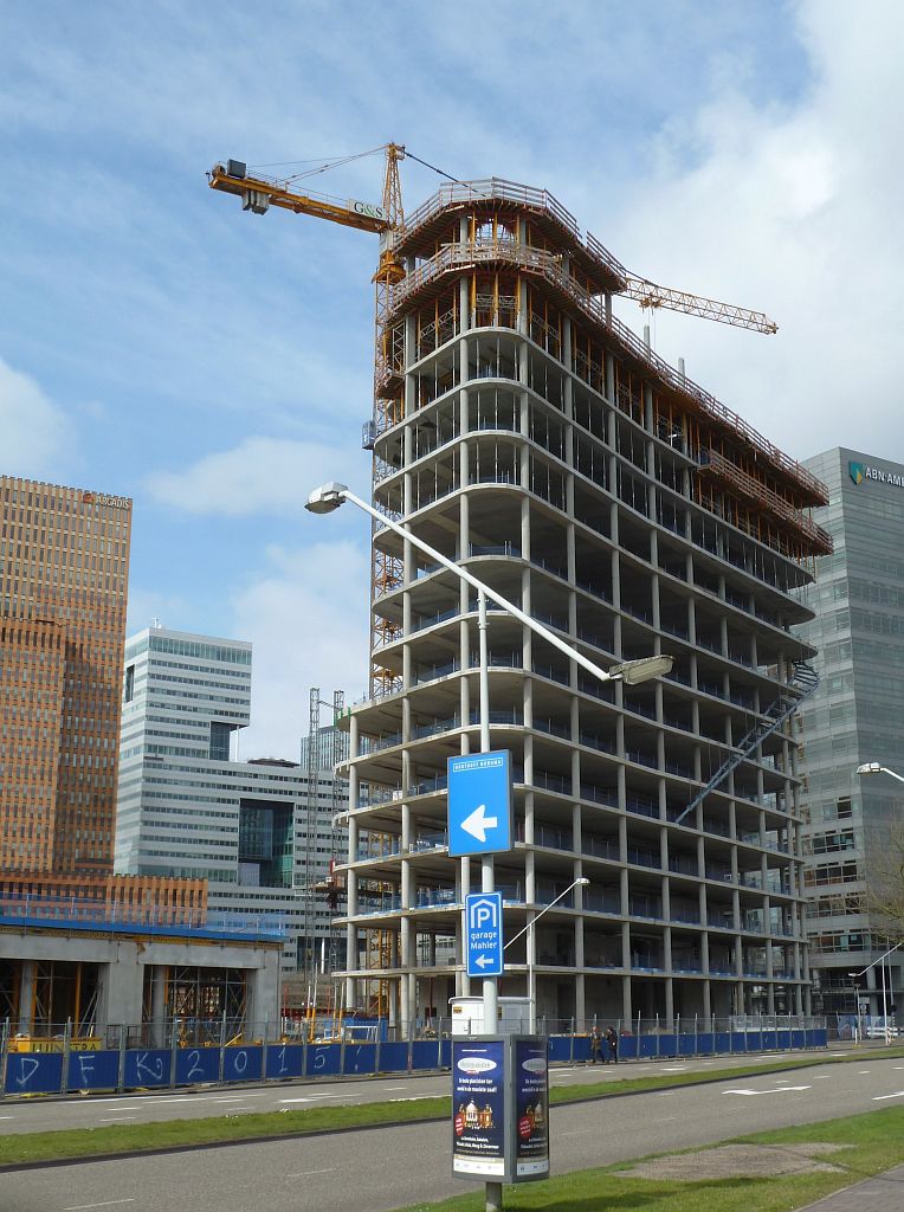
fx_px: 1467
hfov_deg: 34.2
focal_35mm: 42
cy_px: 606
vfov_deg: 44.9
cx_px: 452
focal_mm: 6.9
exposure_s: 1/400
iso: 80
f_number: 4.5
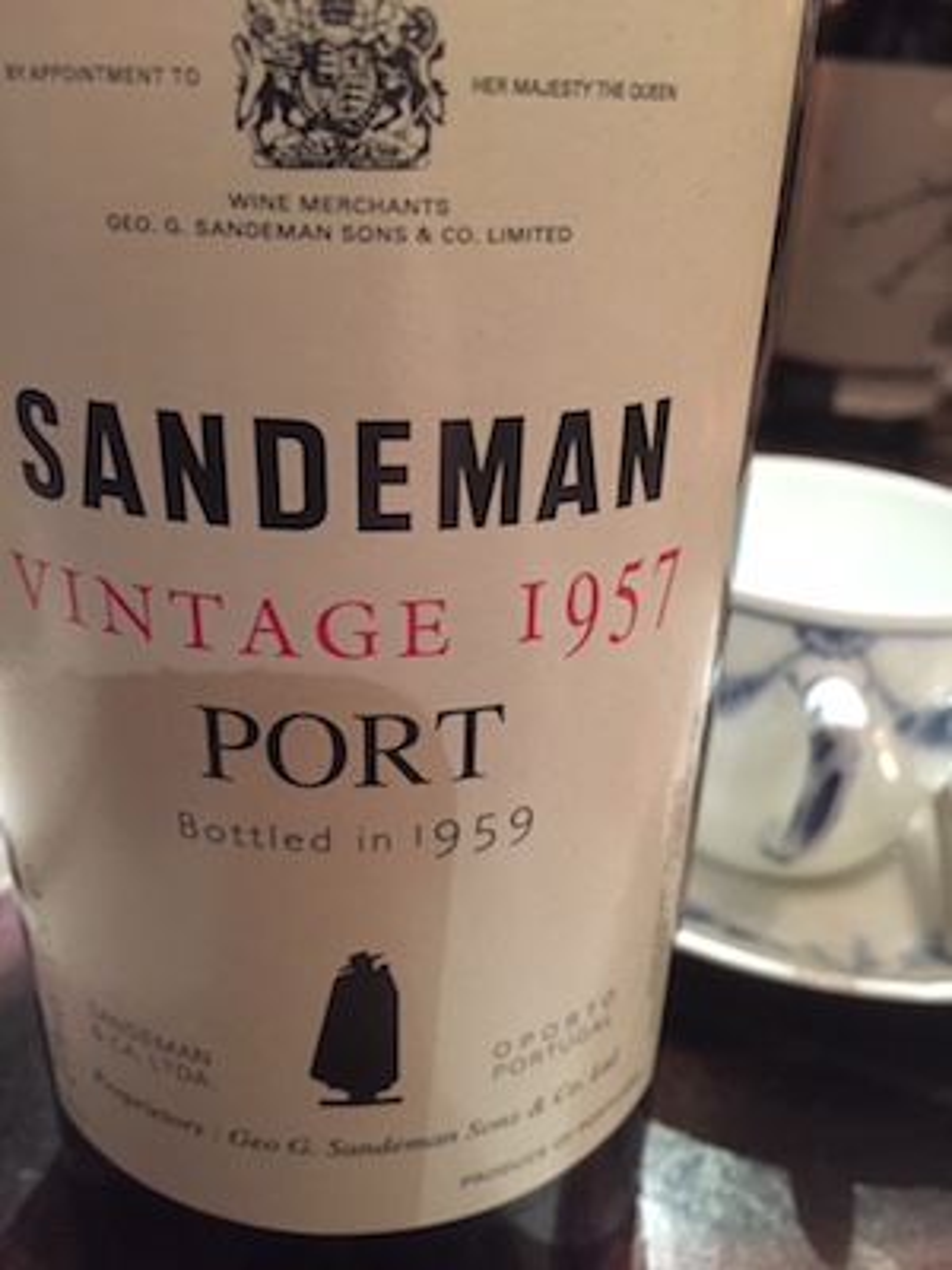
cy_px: 635
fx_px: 1063
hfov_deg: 48.2
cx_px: 476
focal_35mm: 29
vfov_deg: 61.7
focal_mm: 4.15
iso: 640
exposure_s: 1/17
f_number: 2.2
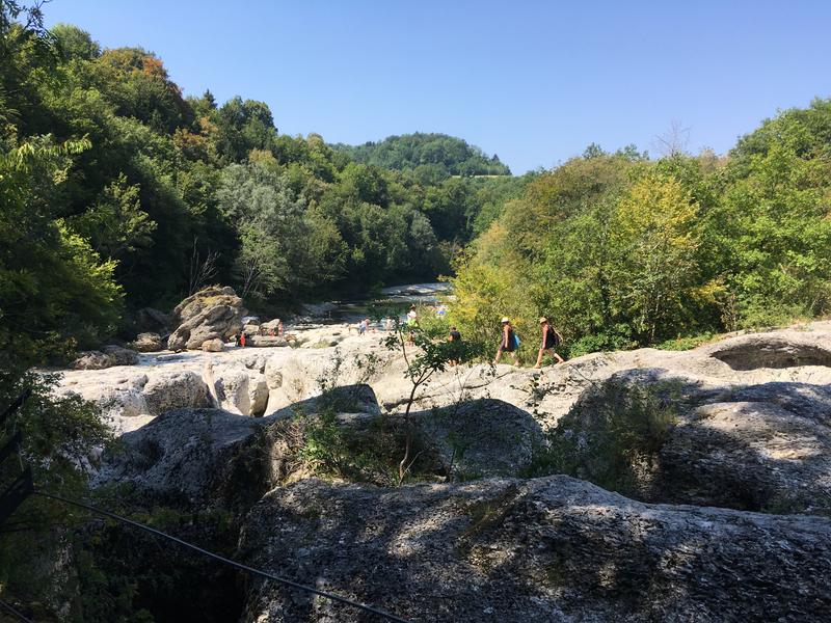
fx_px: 696
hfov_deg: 61.7
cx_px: 416
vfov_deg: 48.2
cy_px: 312
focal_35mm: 29
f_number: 2.2
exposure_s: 1/1026
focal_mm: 4.15
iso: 25
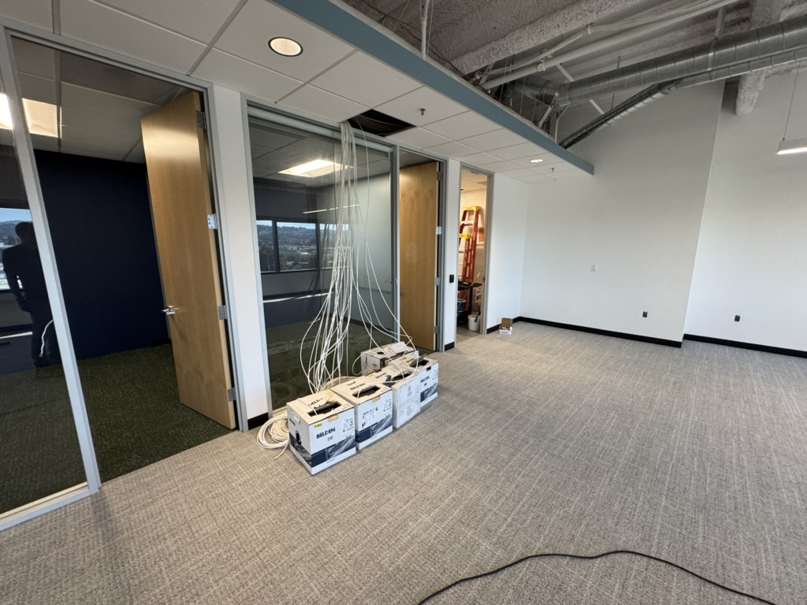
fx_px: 326
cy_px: 302
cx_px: 404
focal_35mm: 14
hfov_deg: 102.1
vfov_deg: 85.7
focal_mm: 2.22
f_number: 2.2
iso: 200
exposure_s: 1/100
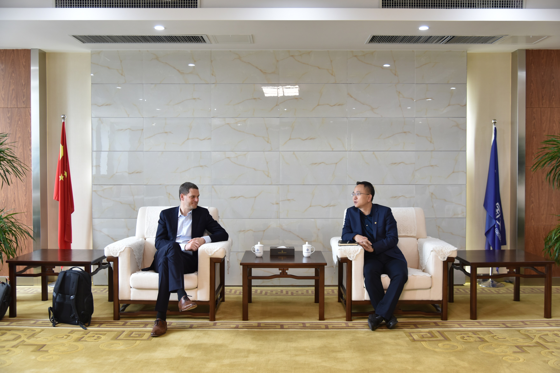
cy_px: 186
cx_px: 280
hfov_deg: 54.4
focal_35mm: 35
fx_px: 544
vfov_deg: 37.8
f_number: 4
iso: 500
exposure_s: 1/40
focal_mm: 35
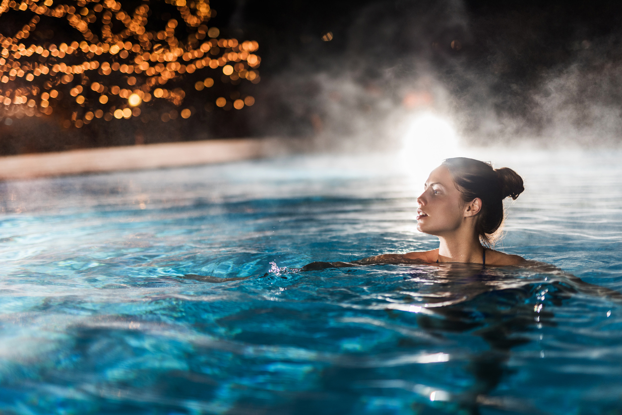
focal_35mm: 50
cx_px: 311
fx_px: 864
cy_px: 208
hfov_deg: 39.6
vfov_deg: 27.0
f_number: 1.4
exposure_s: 1/125
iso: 200
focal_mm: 50
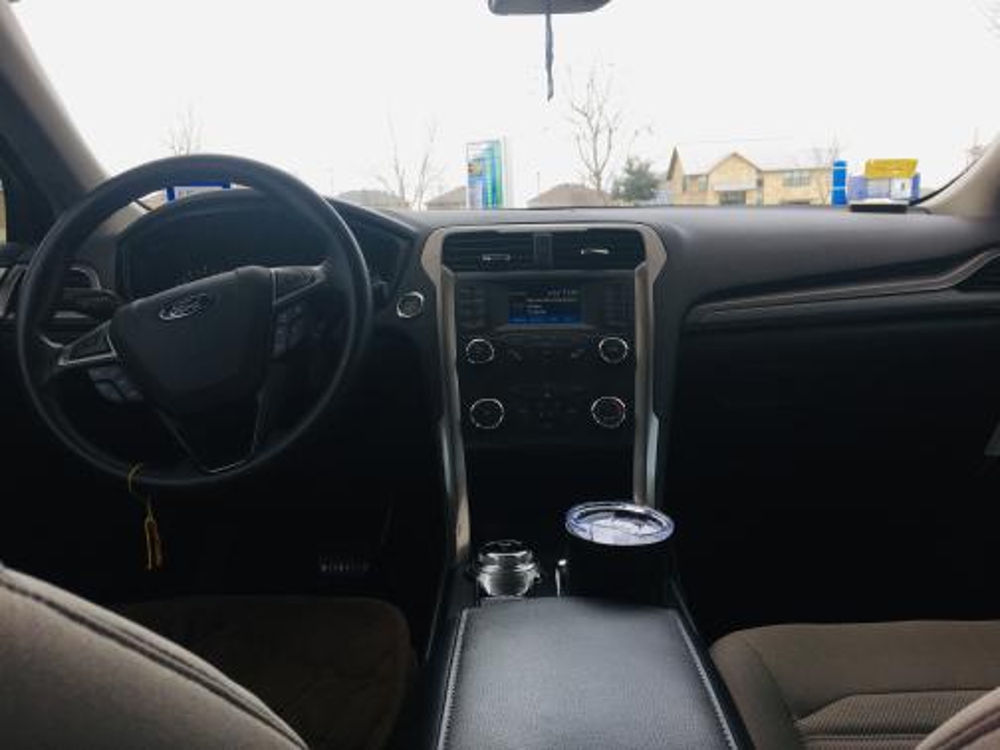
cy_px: 375
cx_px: 500
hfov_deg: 61.7
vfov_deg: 48.2
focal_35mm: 29
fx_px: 838
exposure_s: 1/120
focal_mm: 4.15
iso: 25
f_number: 2.2
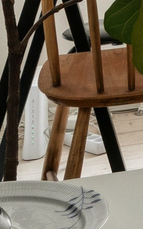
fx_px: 996
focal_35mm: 160
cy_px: -228
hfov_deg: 5.7
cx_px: 729
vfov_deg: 11.8
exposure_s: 1/20
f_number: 7.1
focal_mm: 12.6
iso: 250
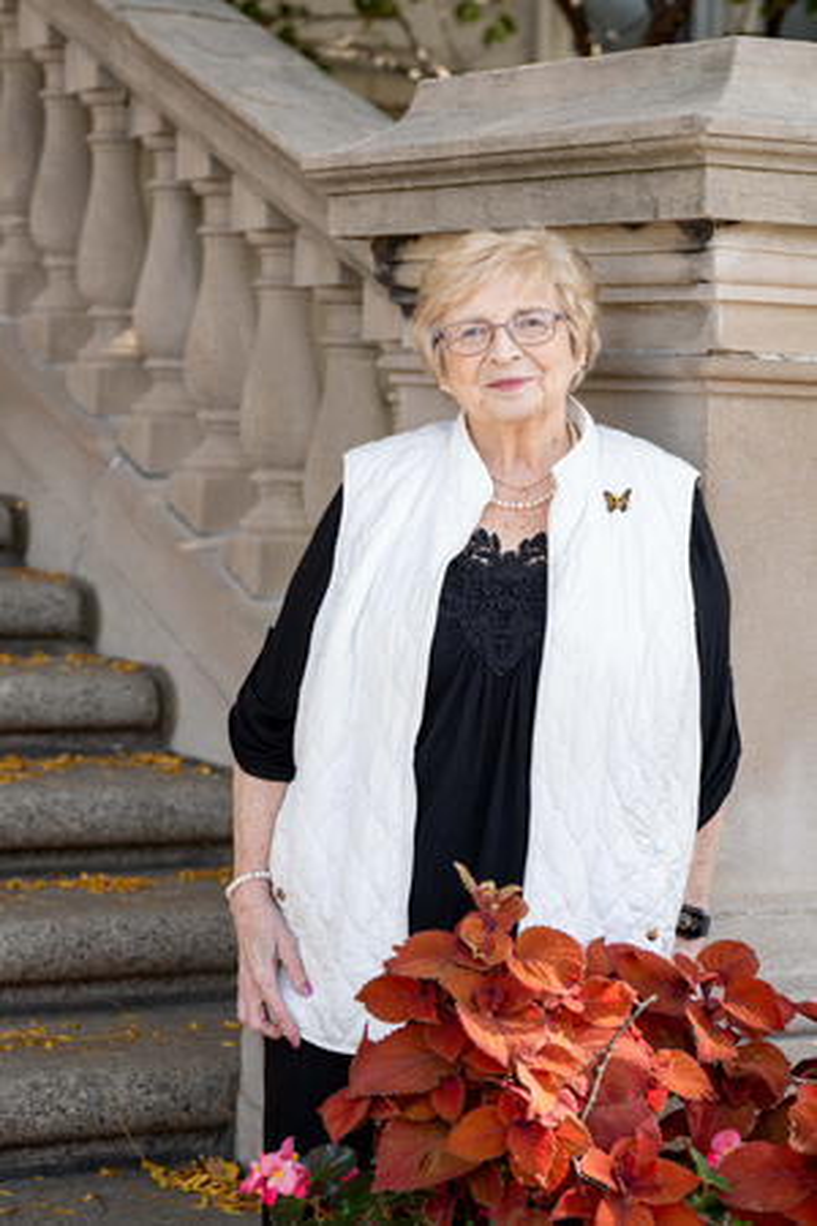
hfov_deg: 14.7
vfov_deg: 21.9
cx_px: 408
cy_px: 613
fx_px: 3166
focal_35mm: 93
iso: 400
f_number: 5
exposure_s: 1/200
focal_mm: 93
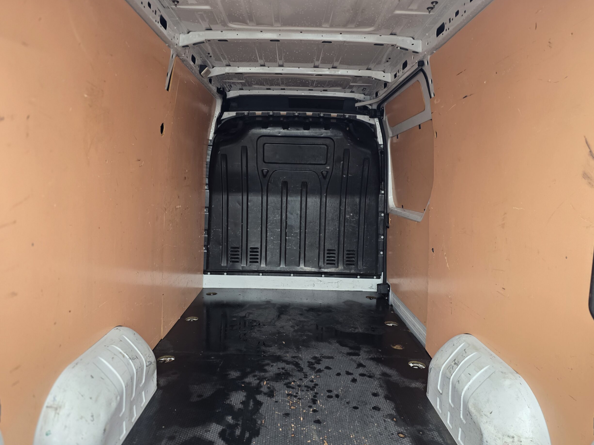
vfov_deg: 56.8
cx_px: 291
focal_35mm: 24
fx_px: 412
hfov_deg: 71.6
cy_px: 222
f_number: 1.7
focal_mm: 6.25
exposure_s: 1/100
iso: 125
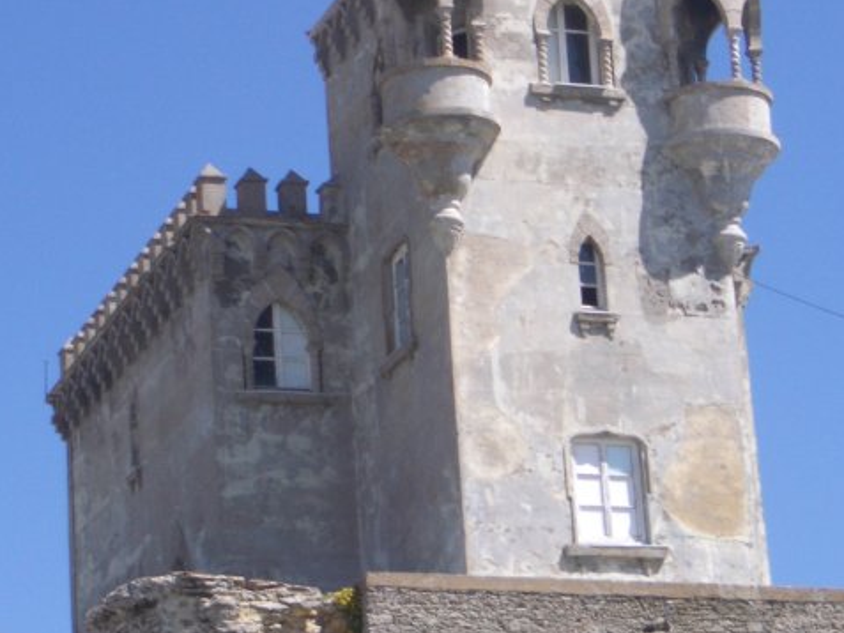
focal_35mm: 153
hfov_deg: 12.9
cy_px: 306
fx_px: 3731
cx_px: 434
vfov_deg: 9.7
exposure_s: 1/200
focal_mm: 14.6
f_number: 7
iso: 50
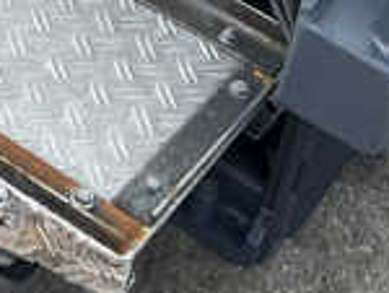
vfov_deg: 7.4
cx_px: -415
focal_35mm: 173
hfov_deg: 10.4
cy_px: -646
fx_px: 1947
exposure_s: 1/1597
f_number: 1.5
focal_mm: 5.7
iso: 50
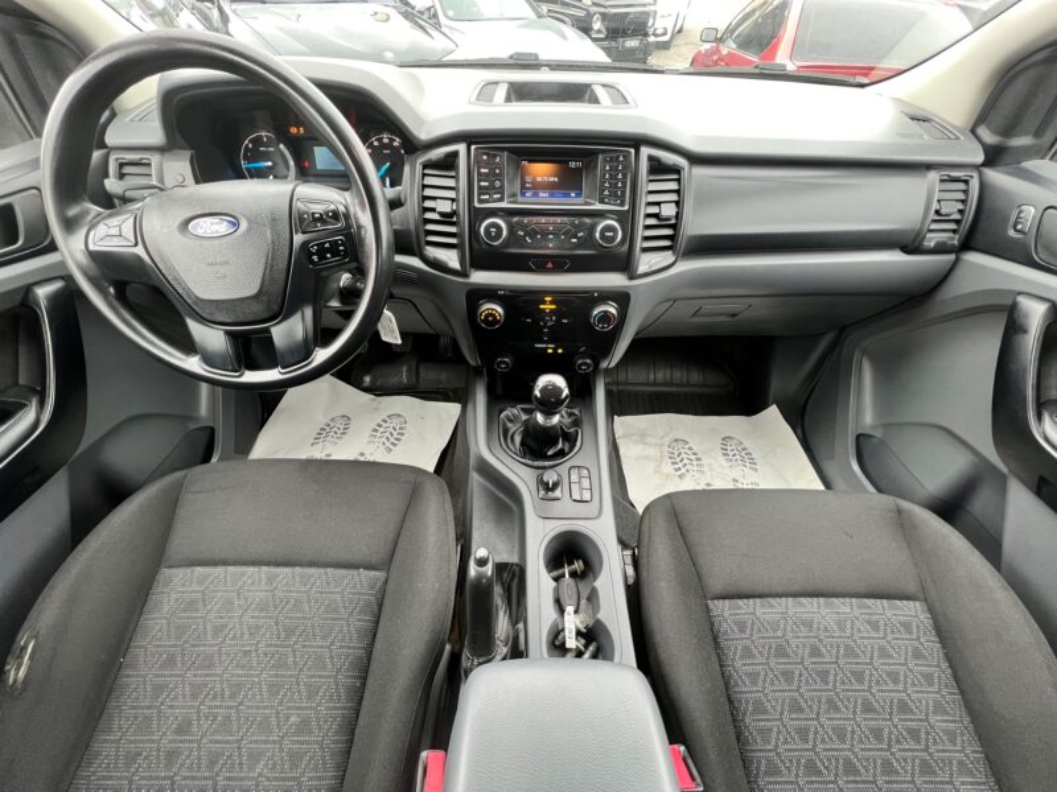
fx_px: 397
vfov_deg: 89.9
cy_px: 396
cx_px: 528
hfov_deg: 106.2
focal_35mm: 13
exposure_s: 1/99
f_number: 1.8
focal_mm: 1.57
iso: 160
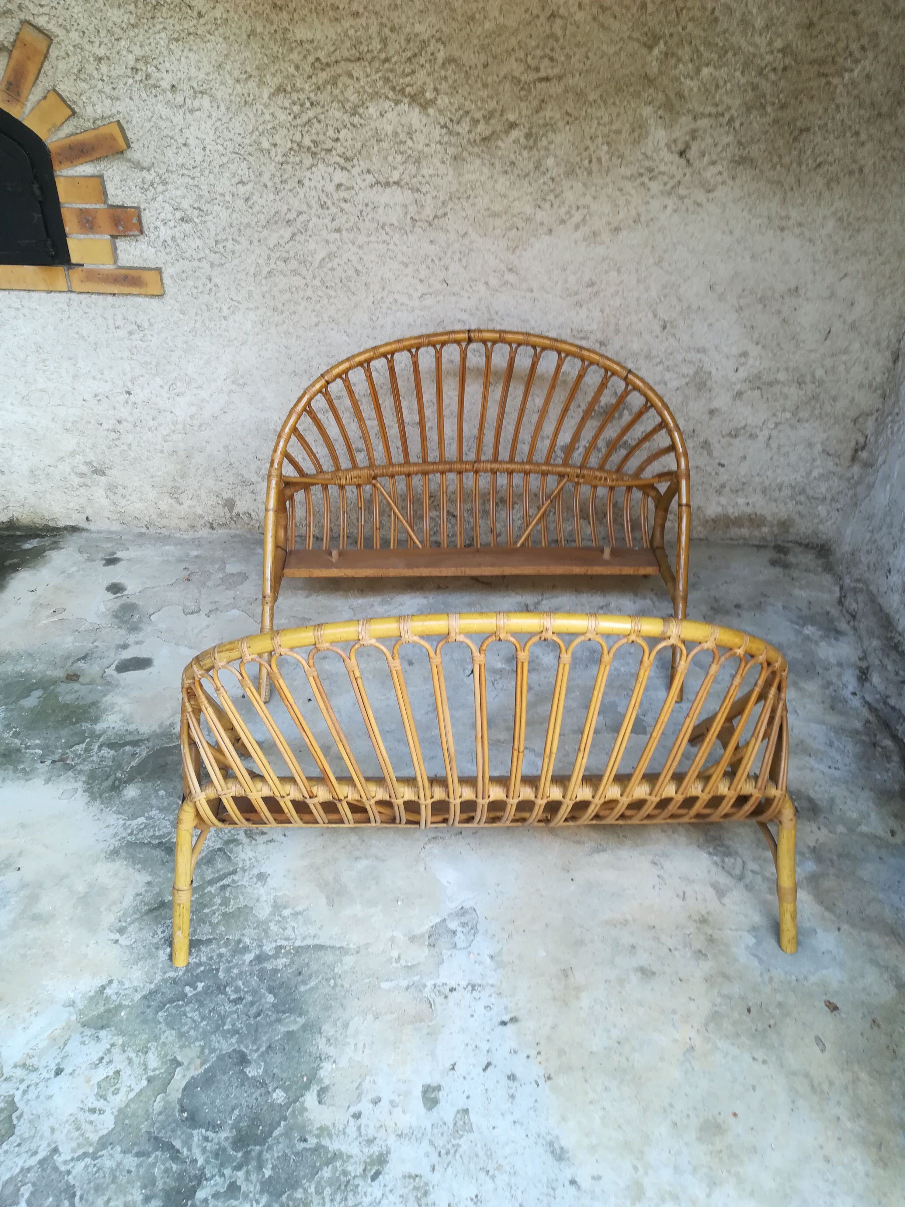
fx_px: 906
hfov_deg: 53.1
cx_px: 452
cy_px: 604
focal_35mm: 26
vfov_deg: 67.3
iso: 80
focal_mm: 3.83
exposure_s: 1/33.3
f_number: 2.2
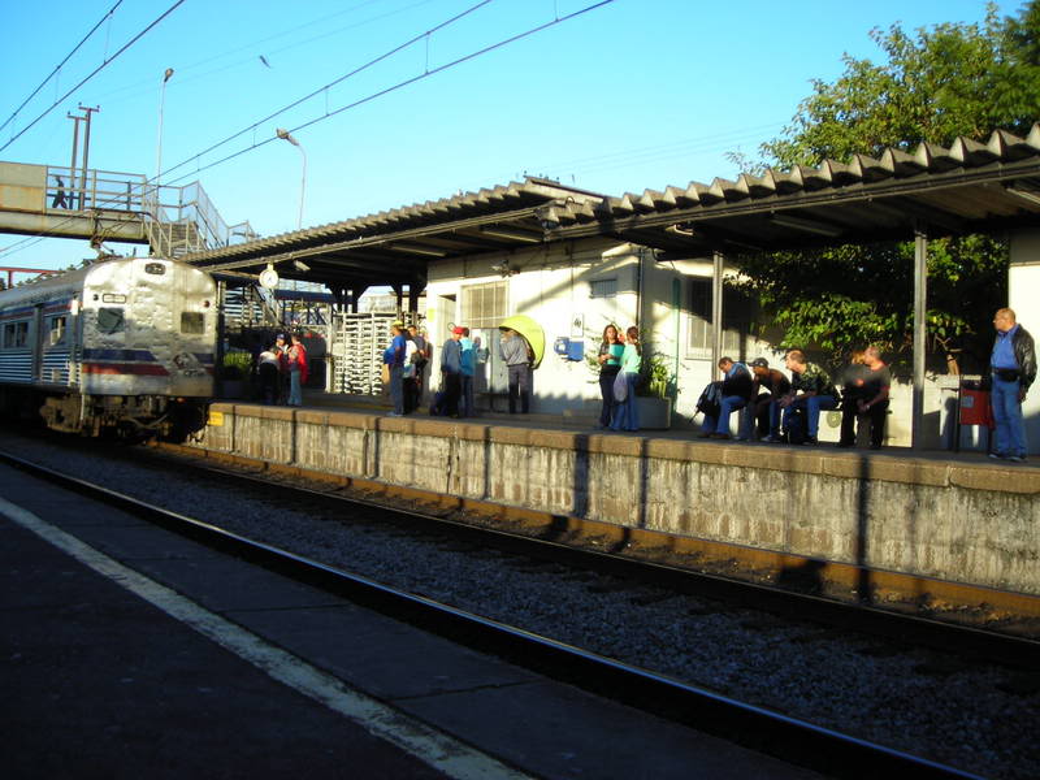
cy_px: 390
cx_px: 520
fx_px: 1142
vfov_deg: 37.7
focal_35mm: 38
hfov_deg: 49.0
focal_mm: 6.3
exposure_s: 1/241
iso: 50
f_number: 3.2
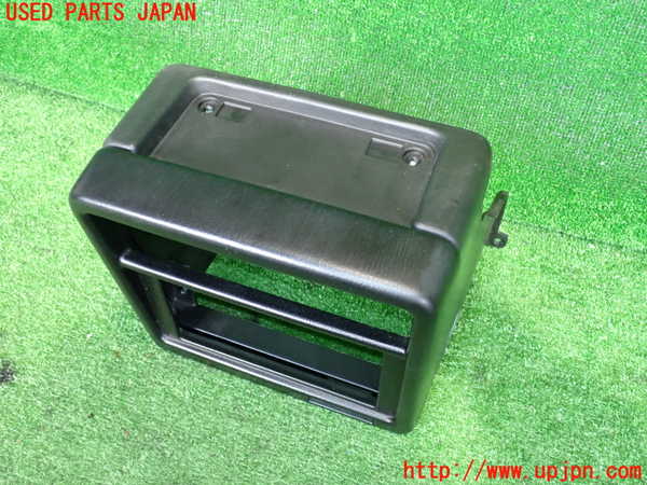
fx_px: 598
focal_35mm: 32
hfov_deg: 56.8
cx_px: 324
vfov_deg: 44.2
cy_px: 242
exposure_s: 1/25
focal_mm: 5.79
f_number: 2.4
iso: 800
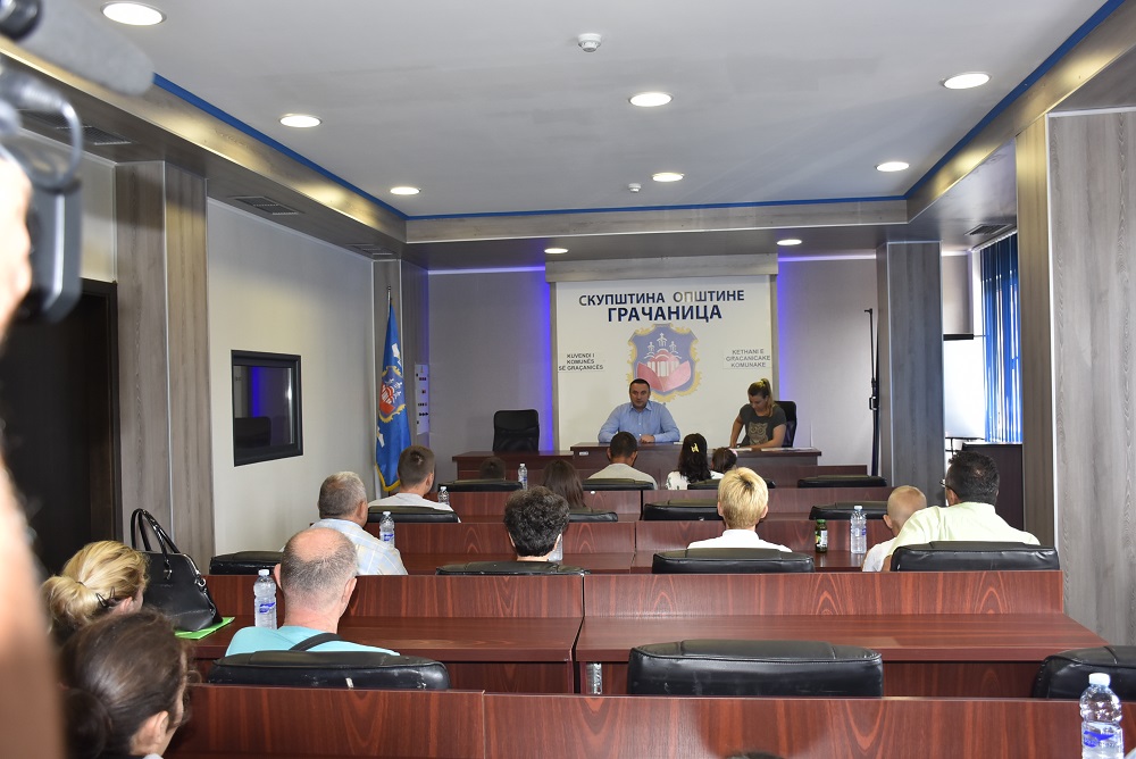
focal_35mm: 33
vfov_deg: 40.0
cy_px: 380
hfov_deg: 57.2
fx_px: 1042
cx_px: 568
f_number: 3.5
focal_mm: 22
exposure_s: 1/60
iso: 560
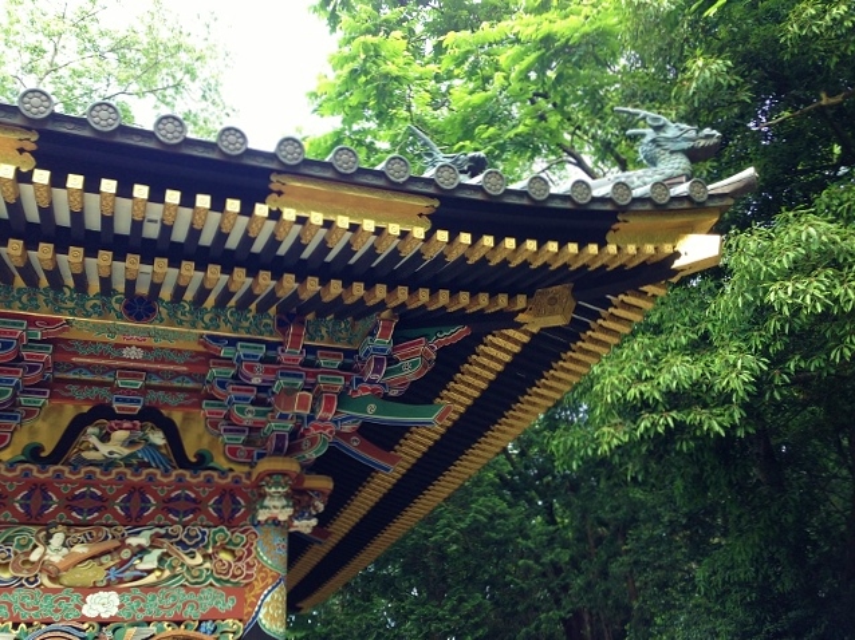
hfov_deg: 55.4
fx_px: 815
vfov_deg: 42.9
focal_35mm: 33
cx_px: 428
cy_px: 320
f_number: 2.4
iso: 50
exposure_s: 1/60
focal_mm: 4.12
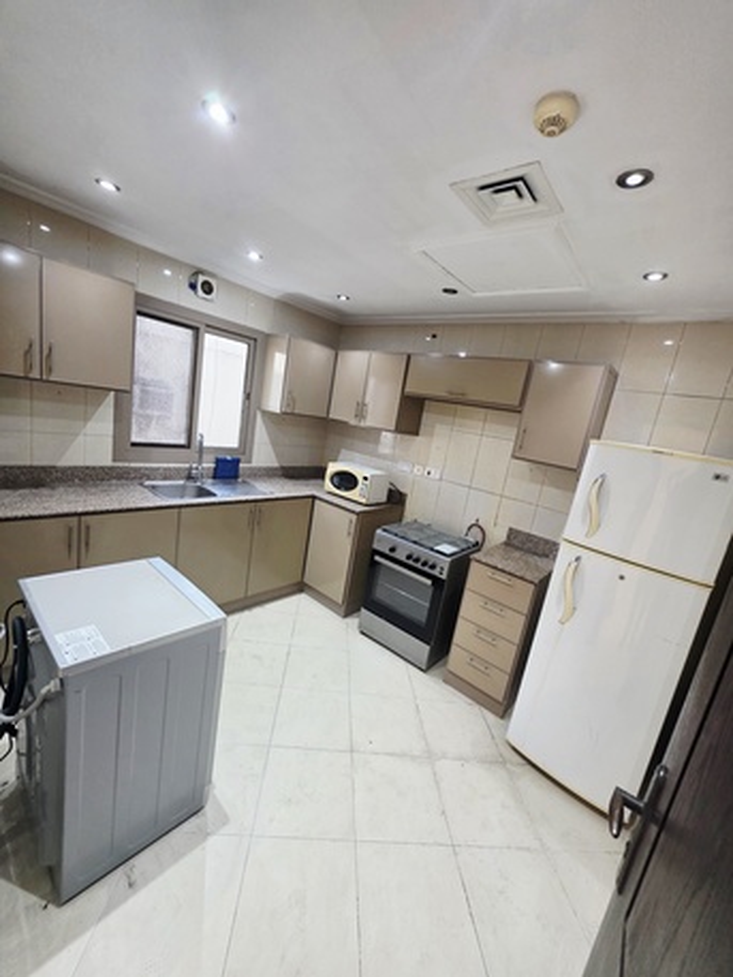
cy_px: 488
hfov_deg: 89.9
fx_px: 367
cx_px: 366
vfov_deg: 106.2
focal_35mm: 13
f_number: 1.9
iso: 400
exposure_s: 1/50.3
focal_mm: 2.2
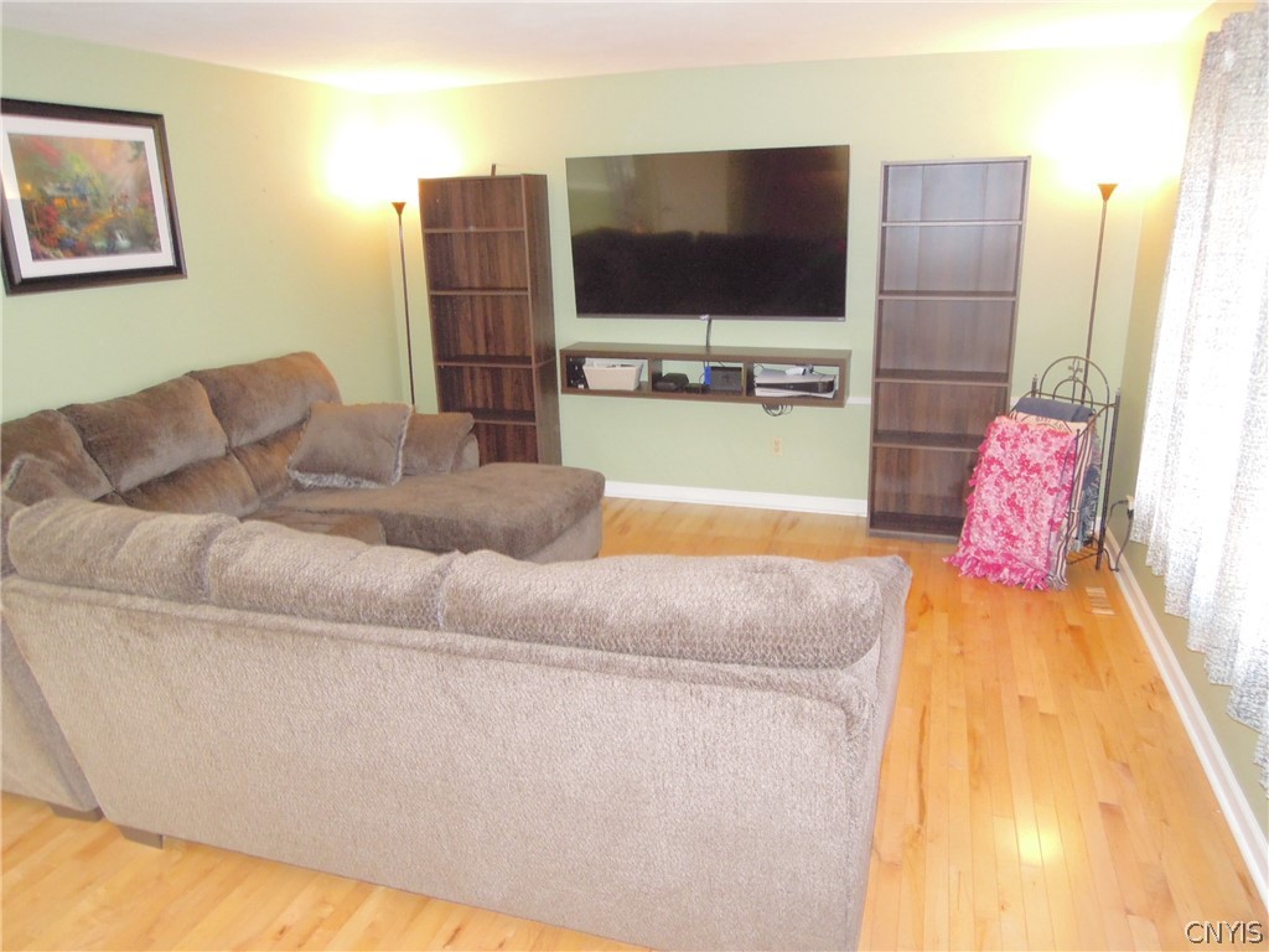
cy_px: 476
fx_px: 880
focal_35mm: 24
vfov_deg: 56.8
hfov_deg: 71.6
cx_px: 634
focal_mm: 4.3
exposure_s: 1/30
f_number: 2.8
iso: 500
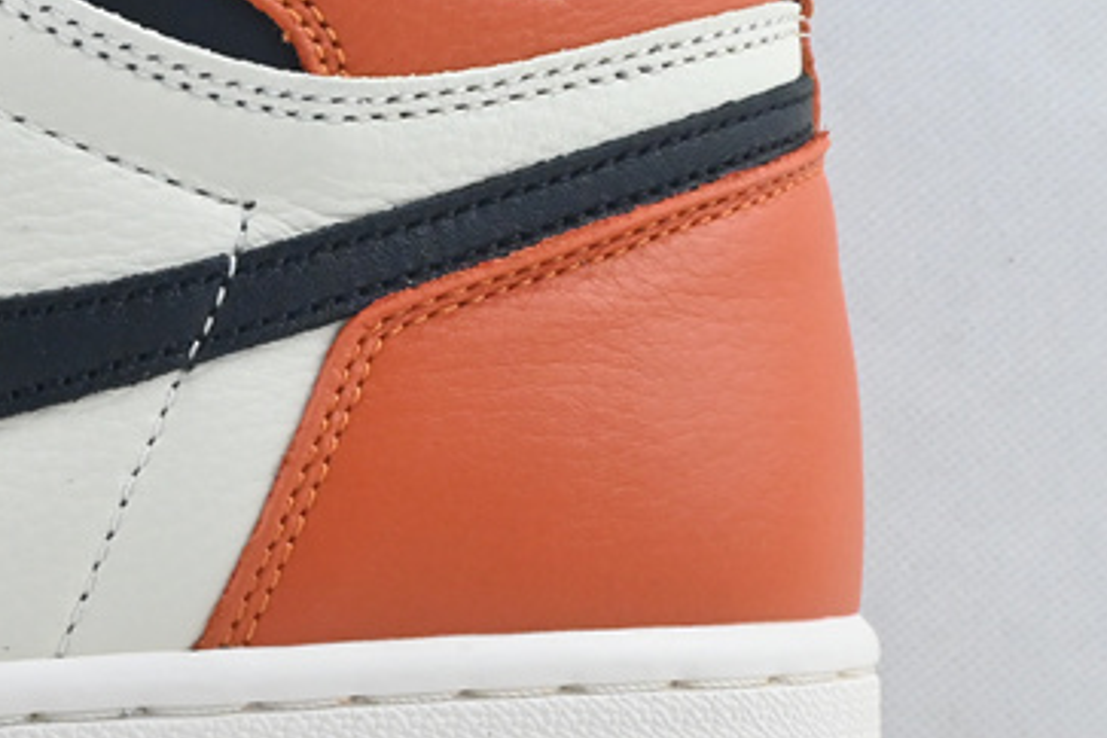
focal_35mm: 144
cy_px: 278
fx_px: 4417
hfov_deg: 13.6
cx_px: -454
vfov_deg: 9.5
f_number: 10
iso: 1000
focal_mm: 29
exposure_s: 1/125
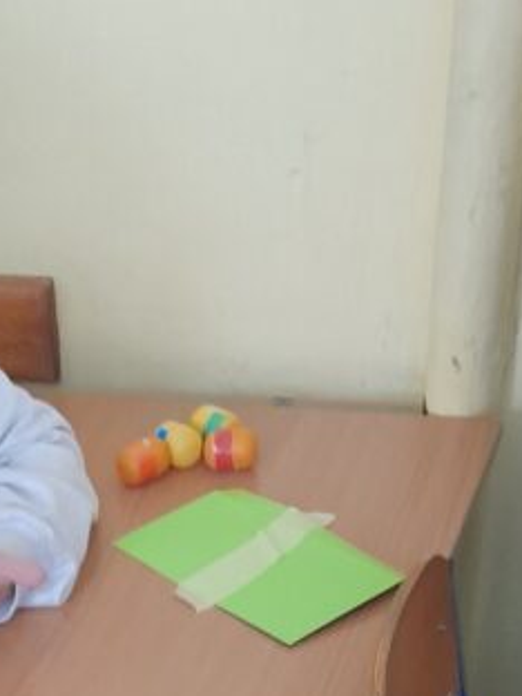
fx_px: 1649
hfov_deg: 17.4
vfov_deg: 21.0
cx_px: -36
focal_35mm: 82
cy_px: 977
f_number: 2
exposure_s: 1/33
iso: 400
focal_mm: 4.6
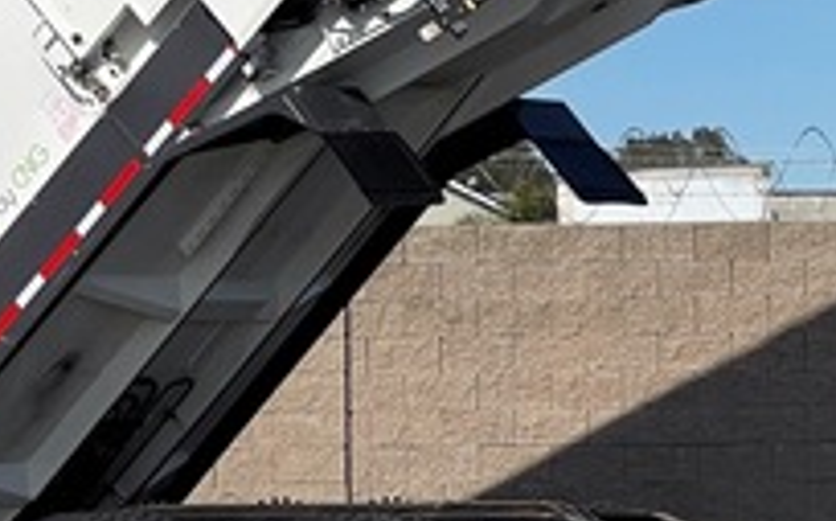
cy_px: -219
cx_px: 615
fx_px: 5917
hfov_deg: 8.1
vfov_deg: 5.0
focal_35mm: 260
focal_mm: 7.5
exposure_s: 1/2732
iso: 20
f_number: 2.2
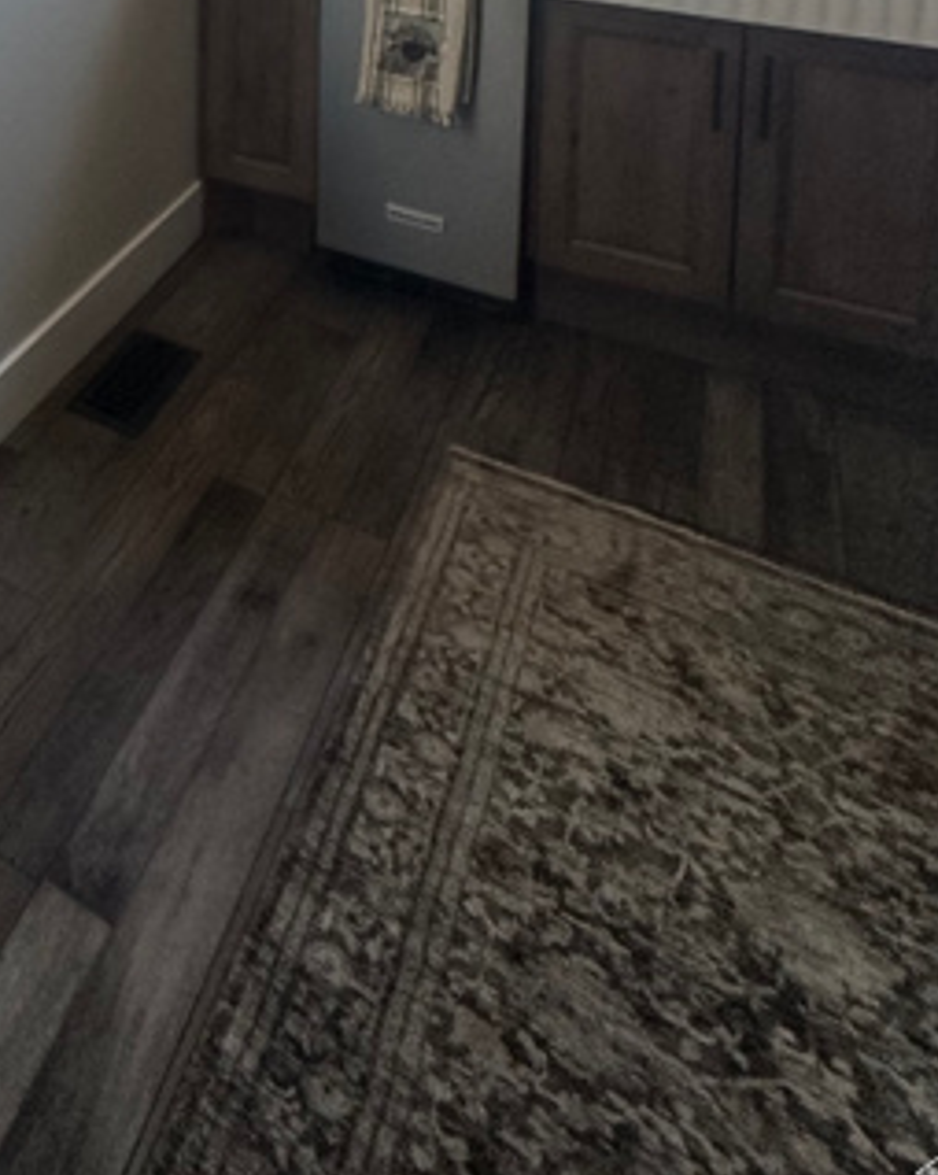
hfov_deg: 37.4
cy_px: -207
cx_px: -89
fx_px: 1146
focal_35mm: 33
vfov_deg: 40.1
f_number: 2.2
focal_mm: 2.22
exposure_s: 1/99
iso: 320
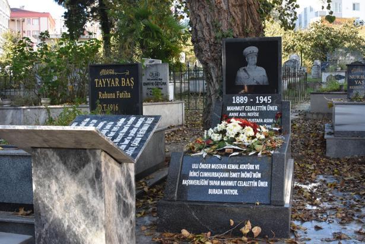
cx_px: 182
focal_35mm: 42
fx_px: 426
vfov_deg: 31.9
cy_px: 122
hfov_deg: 46.4
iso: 1000
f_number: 8
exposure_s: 1/250
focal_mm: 28
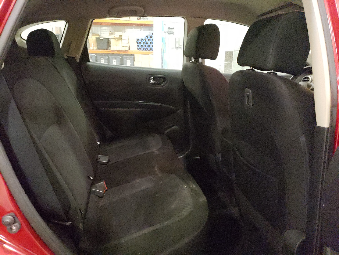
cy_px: 128
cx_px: 170
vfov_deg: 53.1
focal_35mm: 26
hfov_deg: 67.3
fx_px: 255
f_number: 1.5
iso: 1712
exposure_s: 1/24
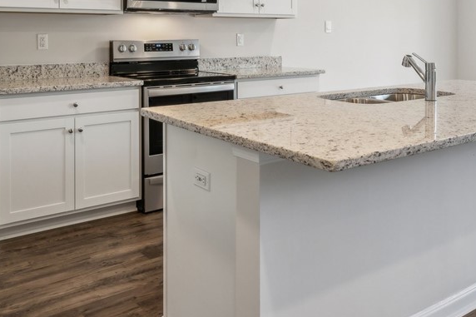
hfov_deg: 50.5
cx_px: 274
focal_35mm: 38
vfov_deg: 33.3
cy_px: 34
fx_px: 502
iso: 160
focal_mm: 20
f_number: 7.1
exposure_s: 1/15
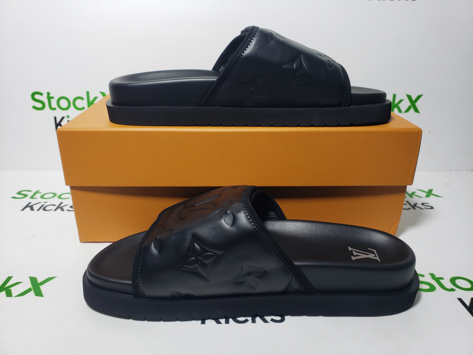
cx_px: 236
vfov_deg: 53.1
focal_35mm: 26
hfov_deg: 67.3
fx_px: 355
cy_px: 178
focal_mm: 4.3
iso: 50
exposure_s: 1/139
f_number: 2.4
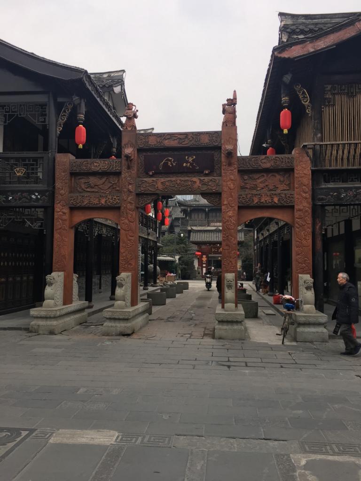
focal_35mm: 29
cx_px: 180
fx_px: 403
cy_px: 240
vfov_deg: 61.7
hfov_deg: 48.2
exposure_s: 1/100
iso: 32
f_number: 2.2
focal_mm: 4.15
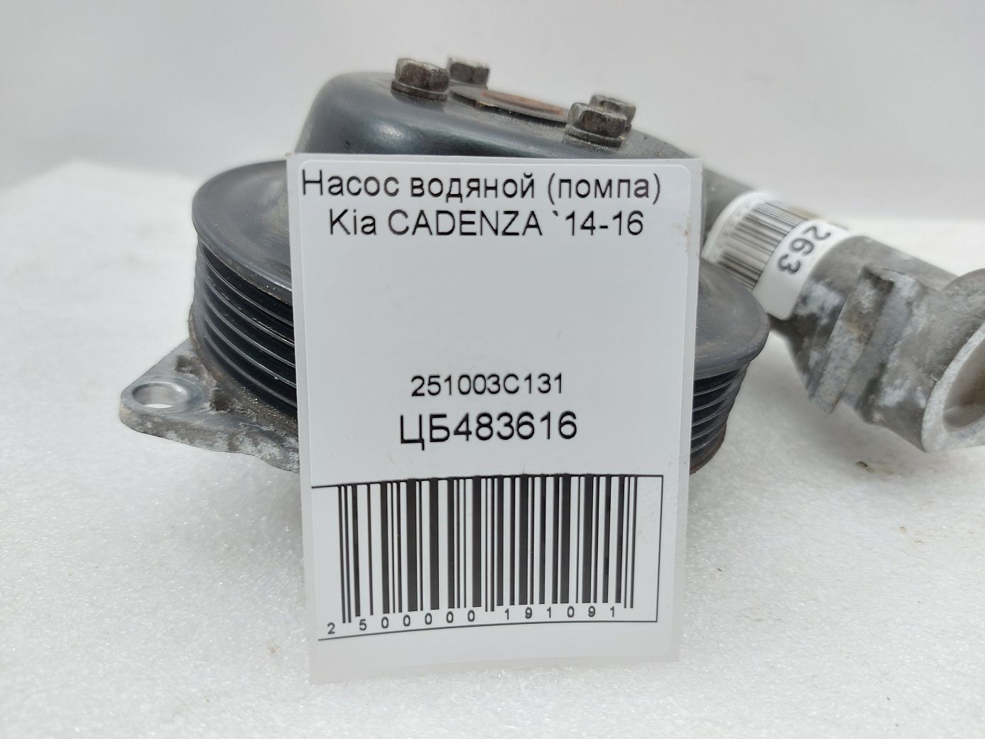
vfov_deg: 56.8
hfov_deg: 71.6
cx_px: 492
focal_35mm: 24
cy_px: 370
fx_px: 683
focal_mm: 5.23
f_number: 1.8
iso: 100
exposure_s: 1/50
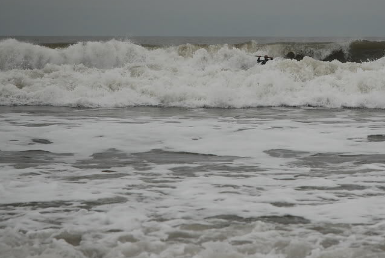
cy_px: 58
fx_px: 1799
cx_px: 275
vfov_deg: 8.2
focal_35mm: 168
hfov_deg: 12.2
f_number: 4.5
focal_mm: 70
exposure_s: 1/500
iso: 320
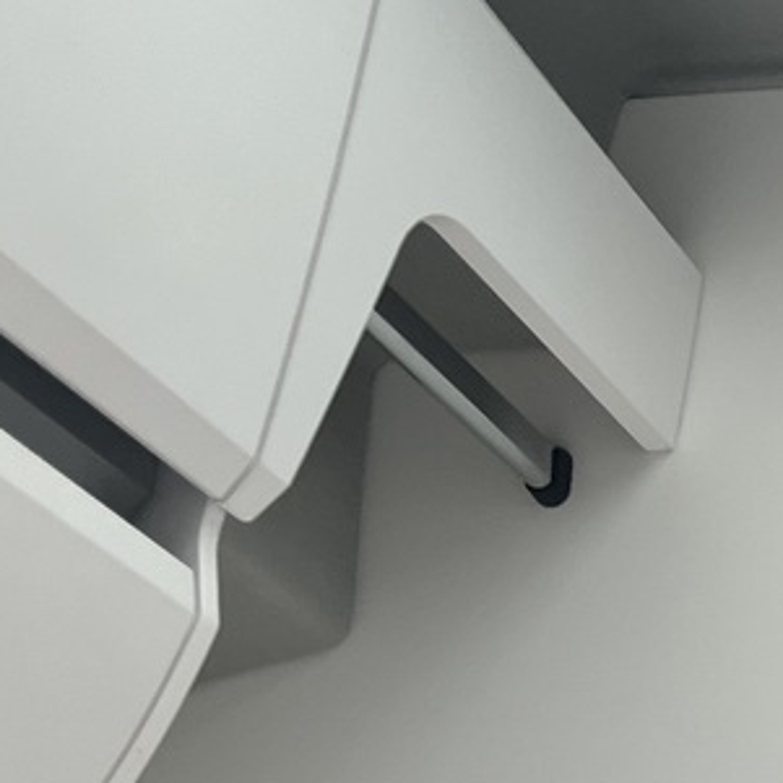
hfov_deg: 13.1
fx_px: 2815
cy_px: 1353
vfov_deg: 14.2
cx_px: 1693
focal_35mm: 110
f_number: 1.6
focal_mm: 5.1
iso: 40
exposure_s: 1/122
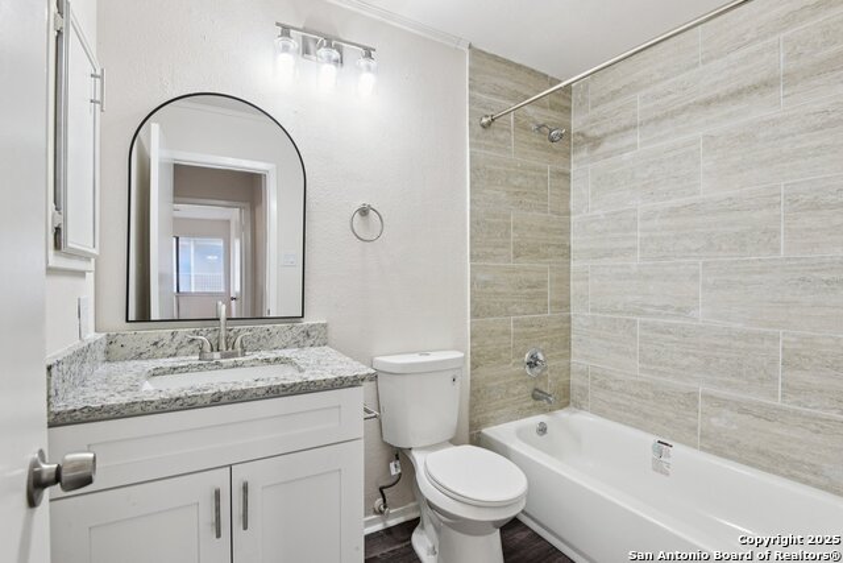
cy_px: 282
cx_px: 422
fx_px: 375
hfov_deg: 96.7
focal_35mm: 16
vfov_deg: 73.8
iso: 720
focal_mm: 16
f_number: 8
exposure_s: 1/15
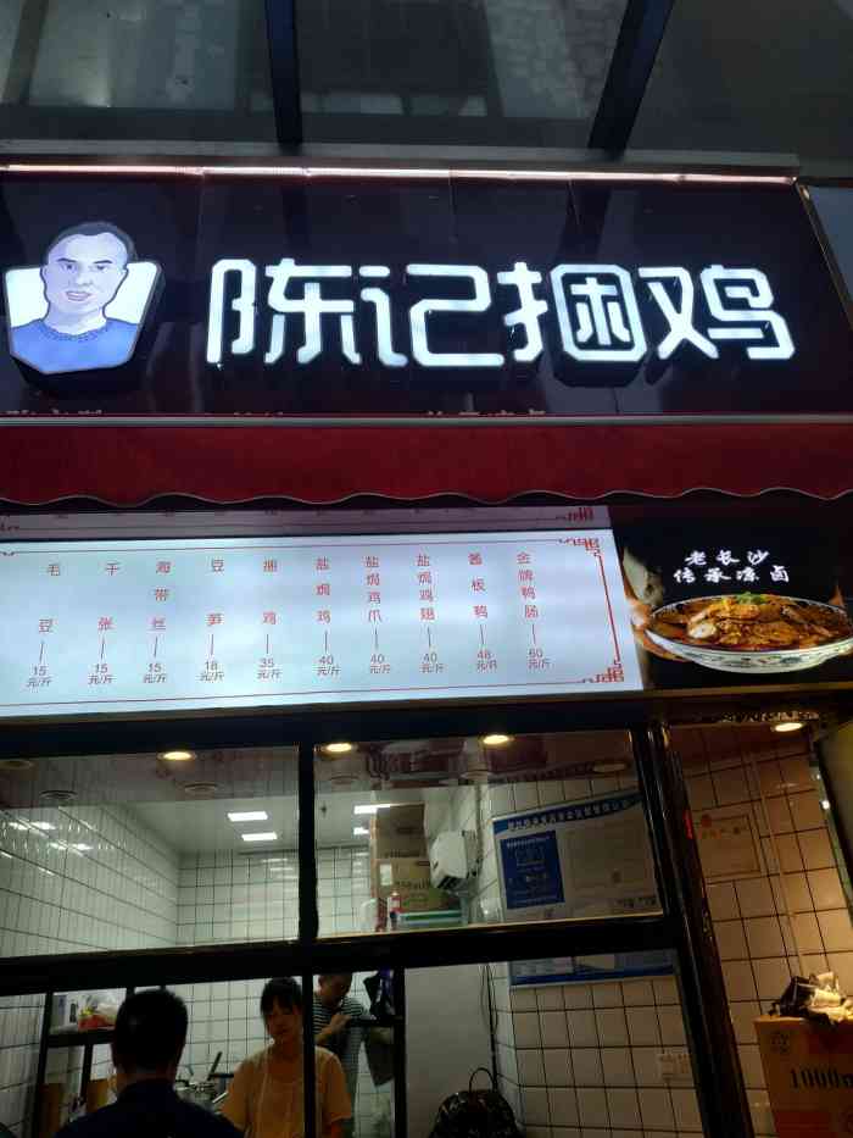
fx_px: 788
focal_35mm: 24
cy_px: 569
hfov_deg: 56.8
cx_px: 426
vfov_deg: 71.6
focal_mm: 3.94
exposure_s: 1/200
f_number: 1.9
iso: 200
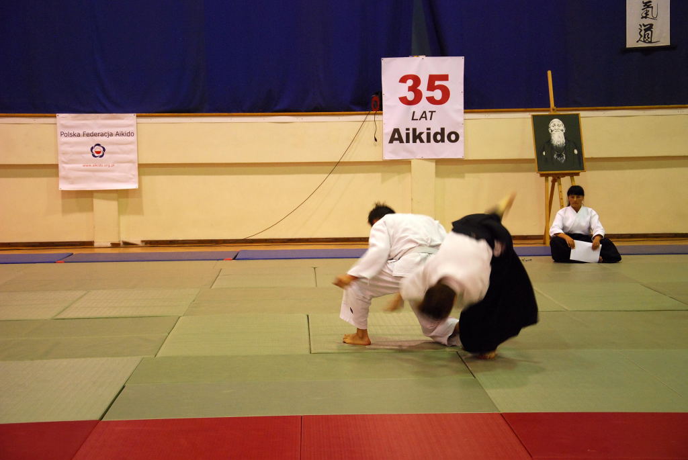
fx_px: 1435
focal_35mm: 75
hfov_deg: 27.0
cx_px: 344
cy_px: 230
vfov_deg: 18.2
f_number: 5
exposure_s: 1/40
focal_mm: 50
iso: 800
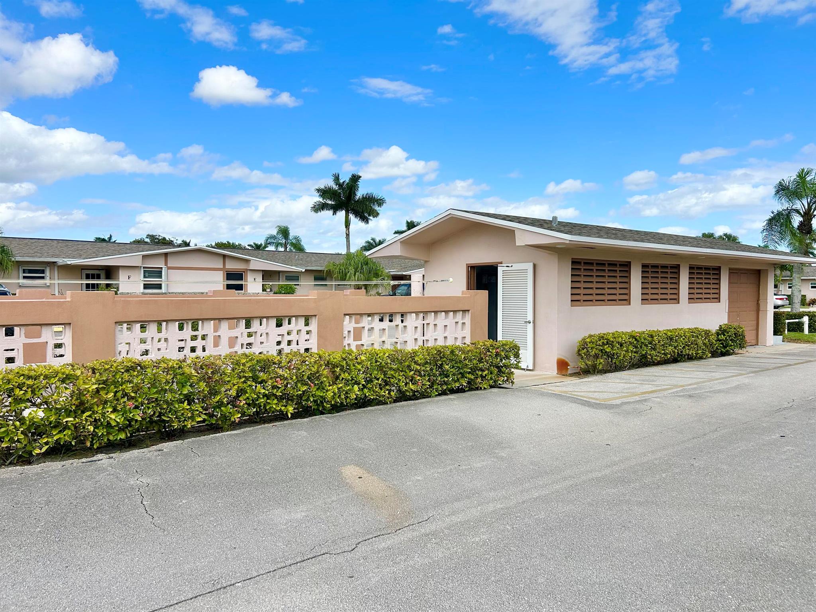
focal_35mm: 26
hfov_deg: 67.3
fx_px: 613
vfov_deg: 53.1
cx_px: 408
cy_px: 306
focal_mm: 5.7
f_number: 1.5
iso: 50
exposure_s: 1/3968
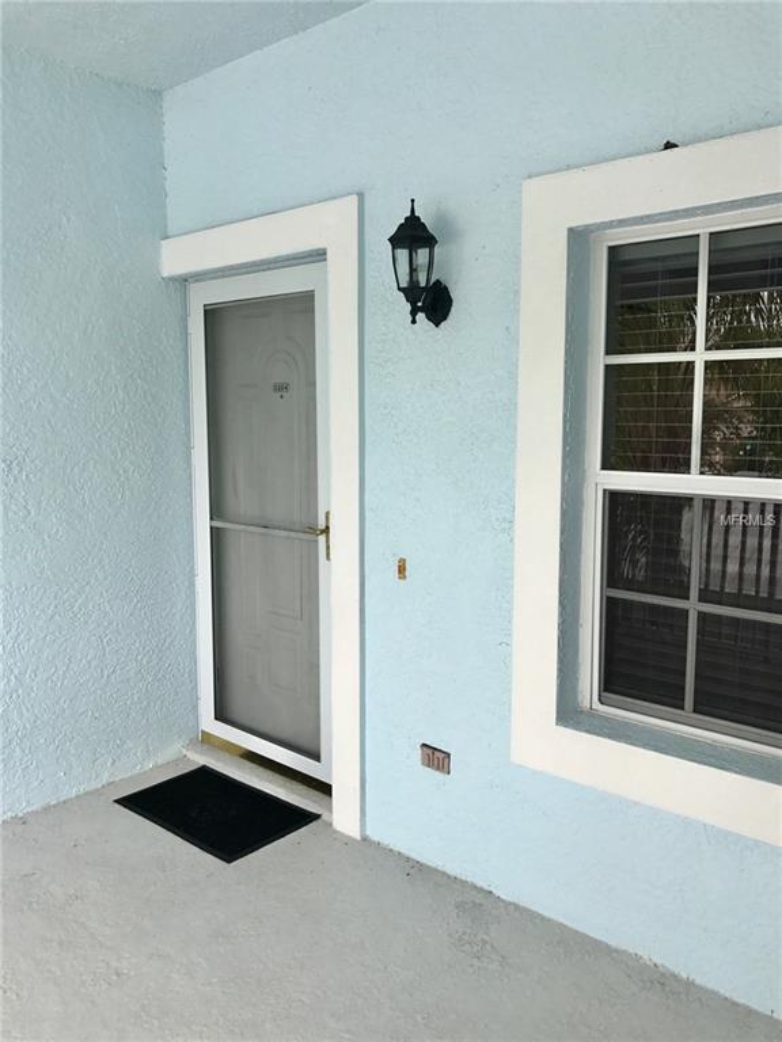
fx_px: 843
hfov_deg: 49.7
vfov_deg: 63.4
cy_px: 521
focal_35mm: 28
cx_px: 391
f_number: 1.8
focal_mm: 3.99
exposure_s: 1/352
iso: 20
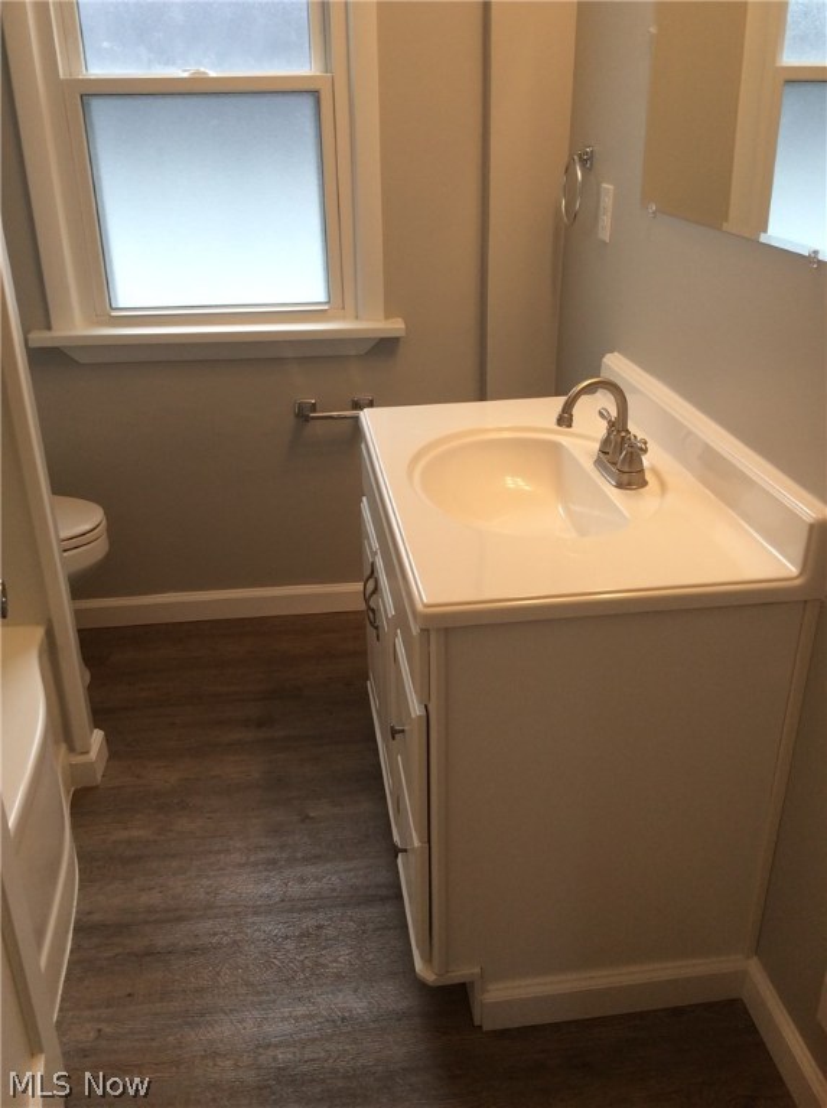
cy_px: 554
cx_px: 414
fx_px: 1023
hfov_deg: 44.0
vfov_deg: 56.9
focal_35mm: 32
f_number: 2.4
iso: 40
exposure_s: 1/40
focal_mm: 3.3
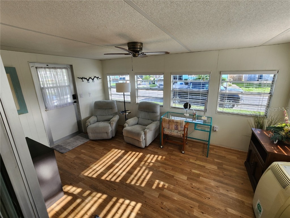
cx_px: 145
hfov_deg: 106.2
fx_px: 109
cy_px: 109
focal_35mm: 13
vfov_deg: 89.9
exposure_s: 1/171
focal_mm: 2.2
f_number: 2.2
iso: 50
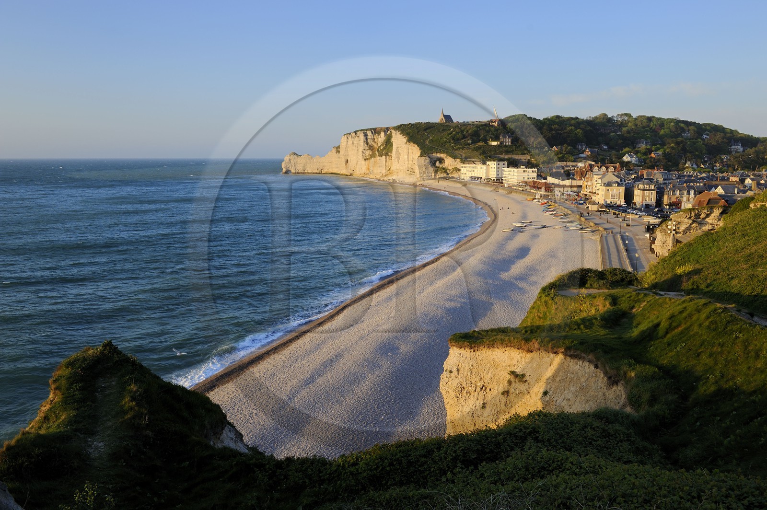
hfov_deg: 63.7
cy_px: 255
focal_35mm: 29
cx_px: 384
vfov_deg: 44.9
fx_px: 617
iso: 200
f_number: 6.3
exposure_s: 1/200
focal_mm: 29
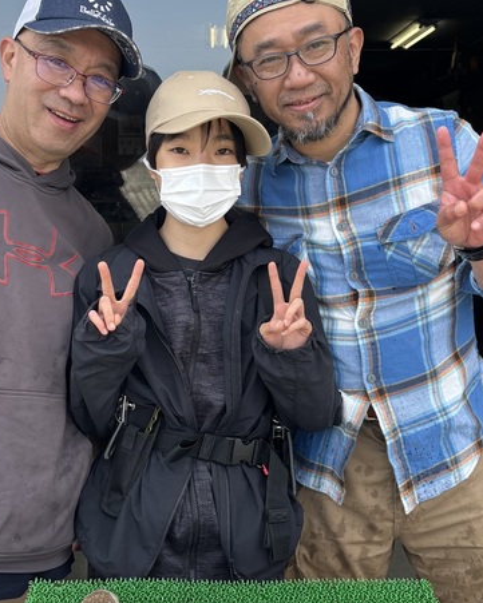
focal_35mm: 48
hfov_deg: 31.4
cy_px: 334
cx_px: 215
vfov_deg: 38.7
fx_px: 857
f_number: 1.6
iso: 50
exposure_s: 1/831
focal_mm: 5.96
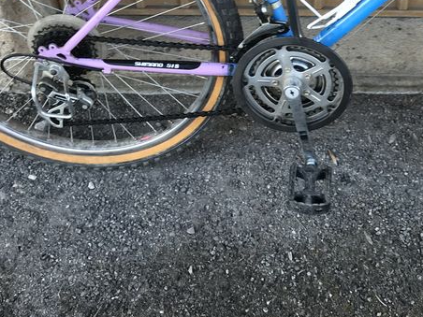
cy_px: -22
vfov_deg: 22.5
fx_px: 758
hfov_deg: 30.5
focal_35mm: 62
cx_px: 331
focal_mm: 3.99
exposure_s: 1/100
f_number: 1.8
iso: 25
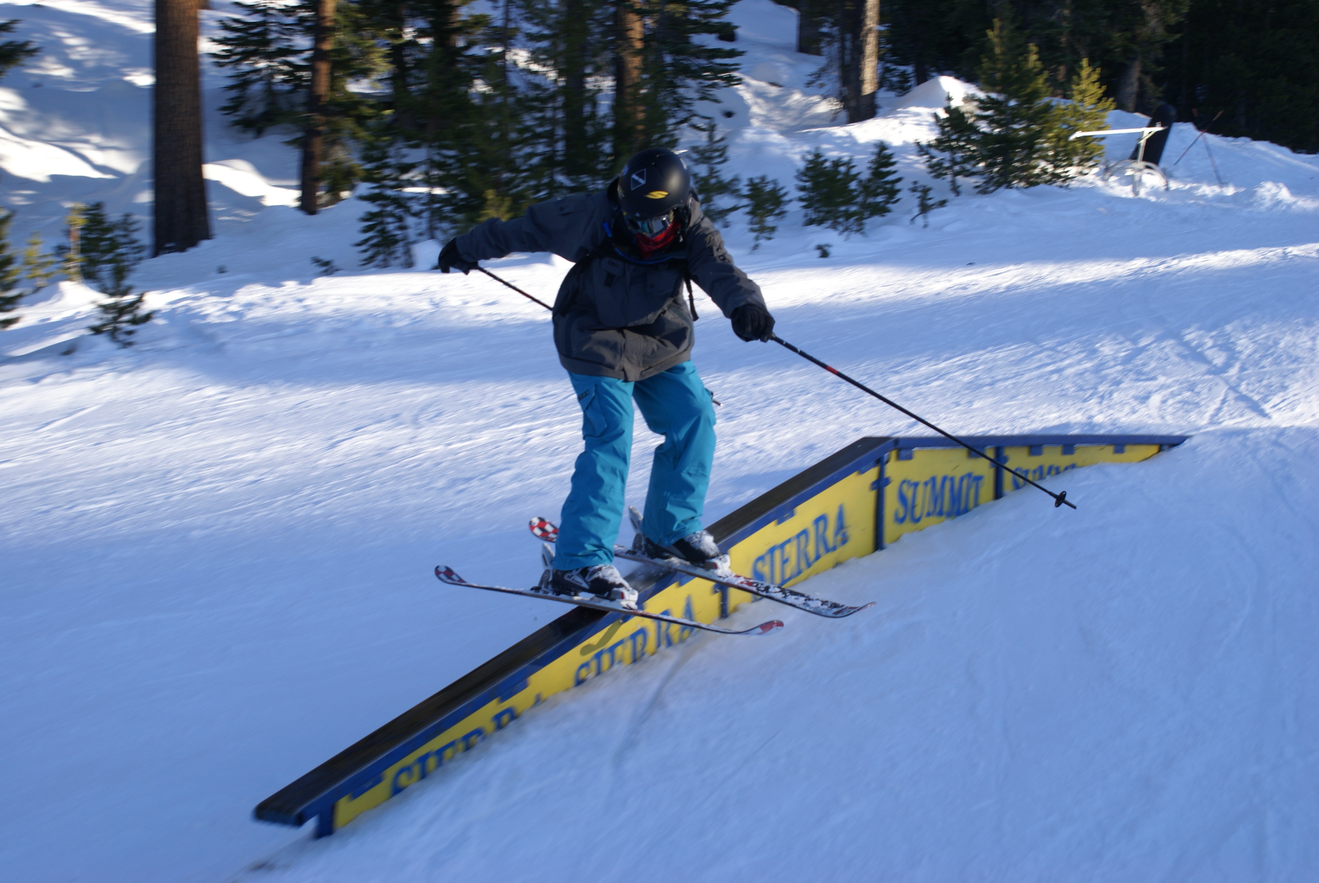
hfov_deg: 29.8
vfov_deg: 20.2
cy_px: 442
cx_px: 660
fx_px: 2476
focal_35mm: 68
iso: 100
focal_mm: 45
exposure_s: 1/160
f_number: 6.3
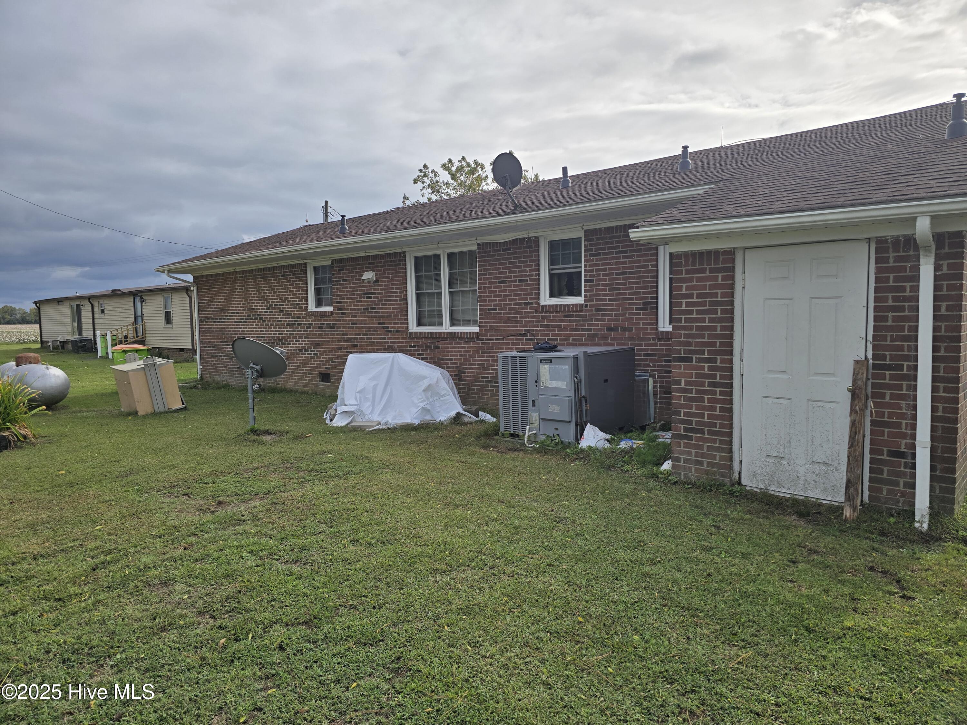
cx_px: 484
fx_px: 643
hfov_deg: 73.9
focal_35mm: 23
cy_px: 362
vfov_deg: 58.9
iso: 12
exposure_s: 1/1480
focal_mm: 6.3
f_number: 1.7
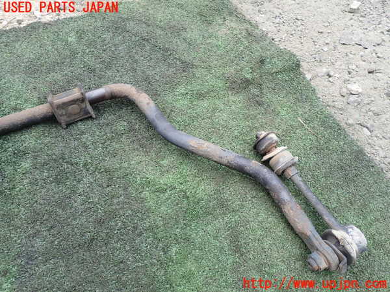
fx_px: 282
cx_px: 195
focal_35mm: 25
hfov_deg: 69.4
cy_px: 146
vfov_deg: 54.9
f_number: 2.8
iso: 100
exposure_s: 1/400
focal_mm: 4.5
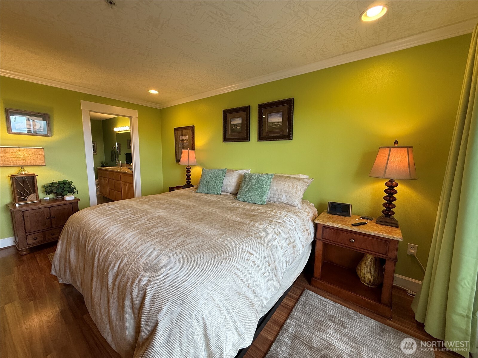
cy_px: 179
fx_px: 193
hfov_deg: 102.1
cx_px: 239
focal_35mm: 14
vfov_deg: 85.7
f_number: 2.2
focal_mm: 2.22
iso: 160
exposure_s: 1/120
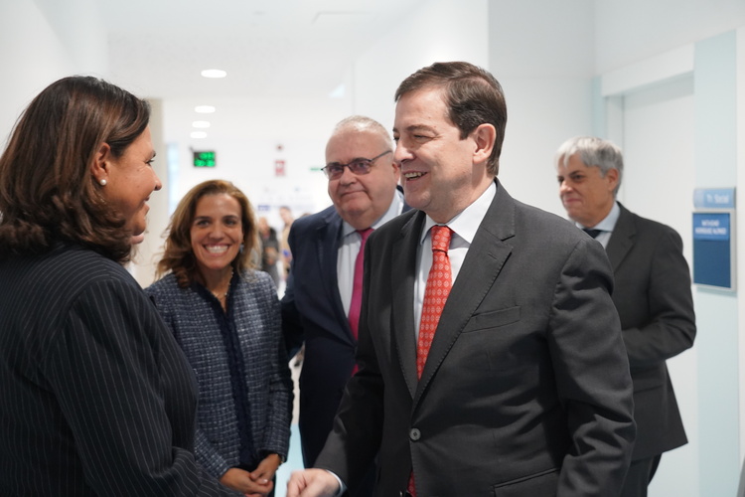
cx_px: 372
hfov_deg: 42.7
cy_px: 248
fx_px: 952
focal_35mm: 46
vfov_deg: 29.2
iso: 5000
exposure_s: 1/160
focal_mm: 46
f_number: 4
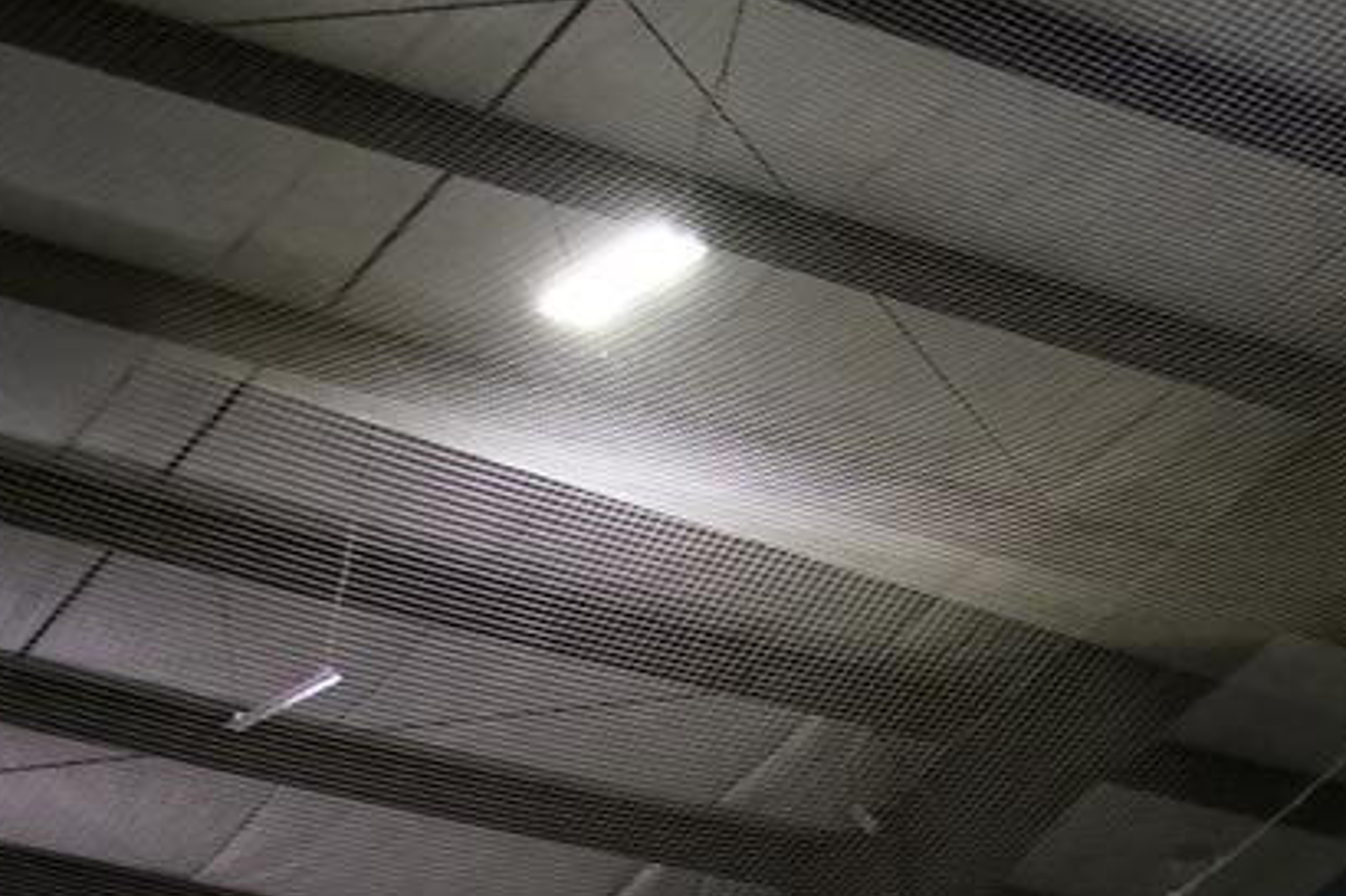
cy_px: 1995
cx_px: 2367
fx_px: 6727
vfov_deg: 7.2
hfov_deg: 10.8
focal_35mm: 180
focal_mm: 24
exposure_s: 1/160
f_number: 4
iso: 2000
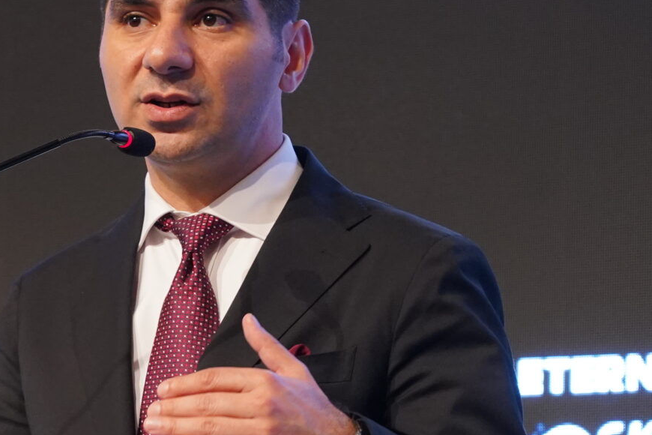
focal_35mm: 206
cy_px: 290
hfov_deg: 9.9
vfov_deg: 6.7
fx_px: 3731
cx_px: 67
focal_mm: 70
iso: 3200
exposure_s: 1/160
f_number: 5.6
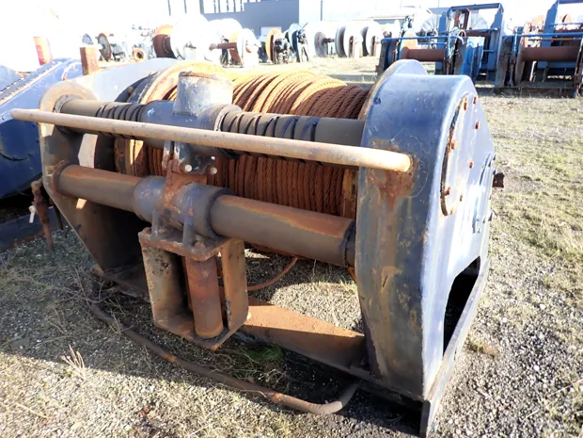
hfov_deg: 69.4
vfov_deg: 54.9
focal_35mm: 25
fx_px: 421
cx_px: 292
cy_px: 219
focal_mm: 4.5
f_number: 5.6
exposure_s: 1/50
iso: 100
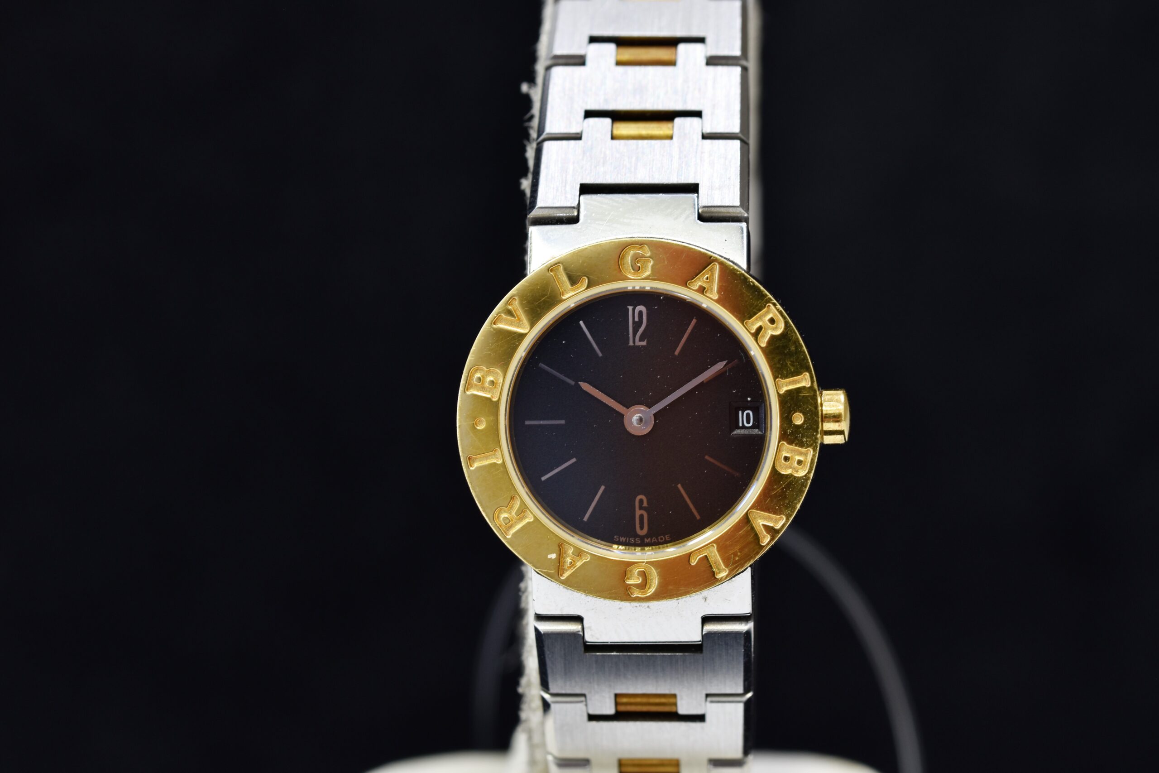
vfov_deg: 10.2
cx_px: 580
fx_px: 4346
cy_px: 386
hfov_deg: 15.2
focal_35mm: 135
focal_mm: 90
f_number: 8
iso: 100
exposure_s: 1/6
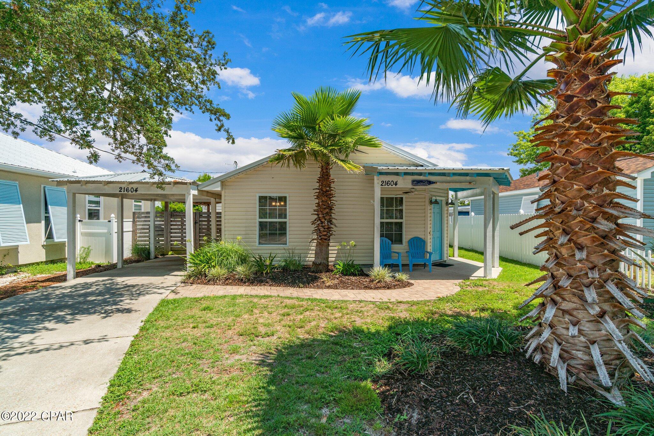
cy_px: 218
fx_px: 300
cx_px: 327
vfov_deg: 72.0
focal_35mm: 16
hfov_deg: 95.0
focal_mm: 11
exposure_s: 1/100
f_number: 8
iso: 100
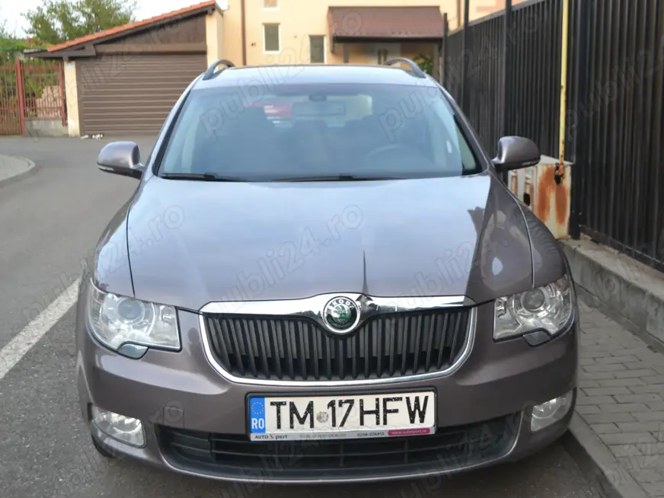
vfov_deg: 33.6
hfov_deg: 43.8
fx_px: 825
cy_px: 247
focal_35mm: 43
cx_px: 369
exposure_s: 1/100
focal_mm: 26
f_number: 4.5
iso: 400
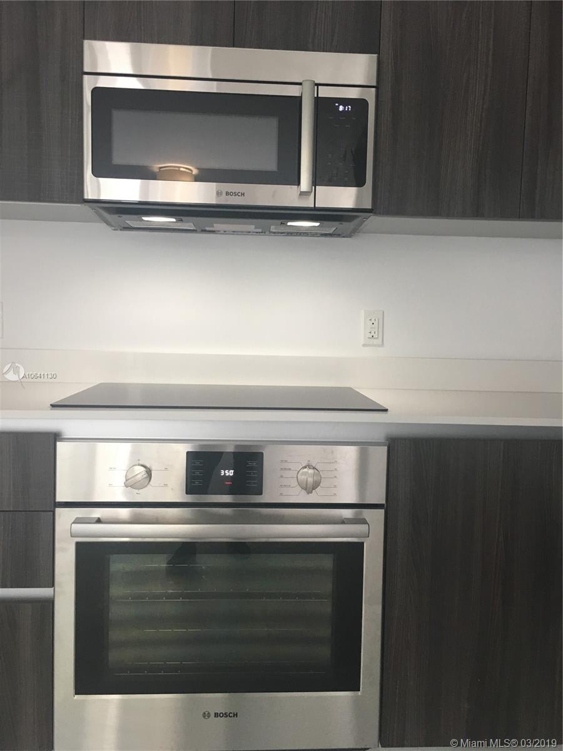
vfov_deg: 61.7
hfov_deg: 48.2
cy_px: 376
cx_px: 282
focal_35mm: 29
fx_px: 629
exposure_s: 1/30
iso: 80
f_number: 2.2
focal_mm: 4.15
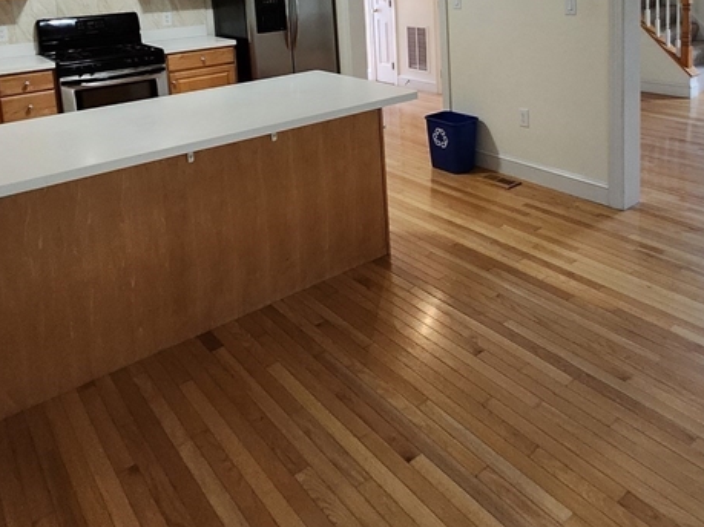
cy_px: 47
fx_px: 590
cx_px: 420
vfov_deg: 43.8
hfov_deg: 61.2
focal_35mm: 29
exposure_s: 1/60
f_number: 2.2
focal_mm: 1.74
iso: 320
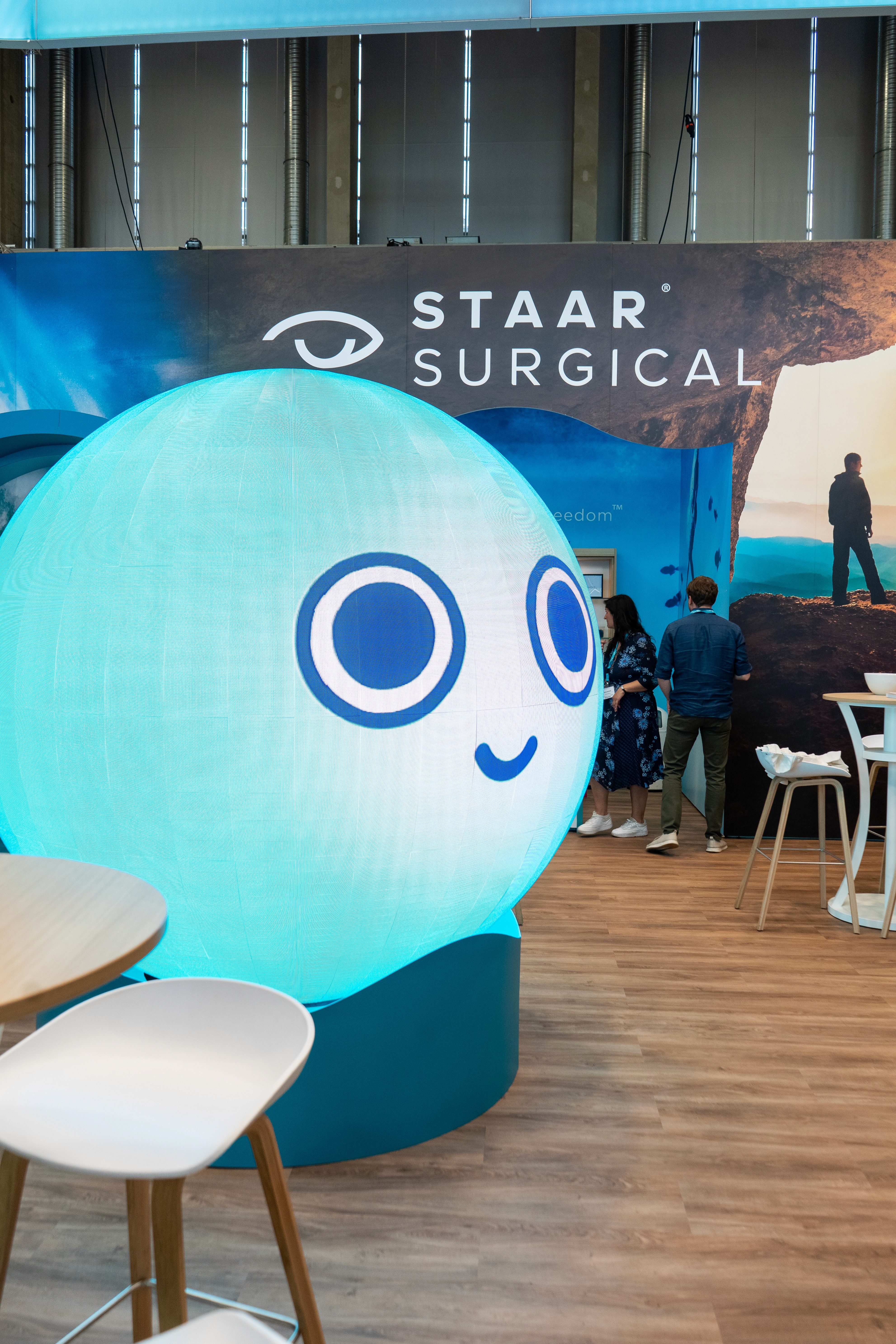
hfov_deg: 46.4
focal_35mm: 28
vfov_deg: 65.5
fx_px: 1045
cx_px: 448
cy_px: 672
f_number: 5.6
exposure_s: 1/100
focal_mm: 28
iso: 800
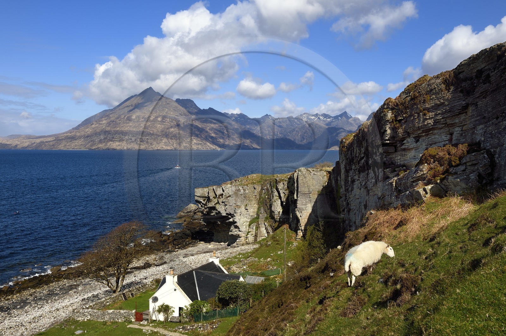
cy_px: 168
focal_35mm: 34
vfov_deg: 38.8
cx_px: 253
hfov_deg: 55.8
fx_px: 477
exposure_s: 1/400
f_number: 11
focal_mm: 34
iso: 200
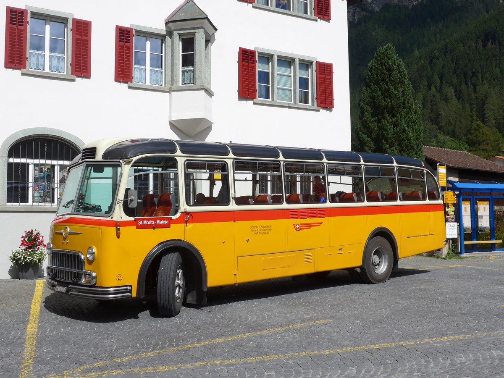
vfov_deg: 35.1
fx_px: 597
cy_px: 189
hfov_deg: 45.8
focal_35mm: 41
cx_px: 252
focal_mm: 8.4
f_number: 3.5
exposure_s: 1/2000
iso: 80
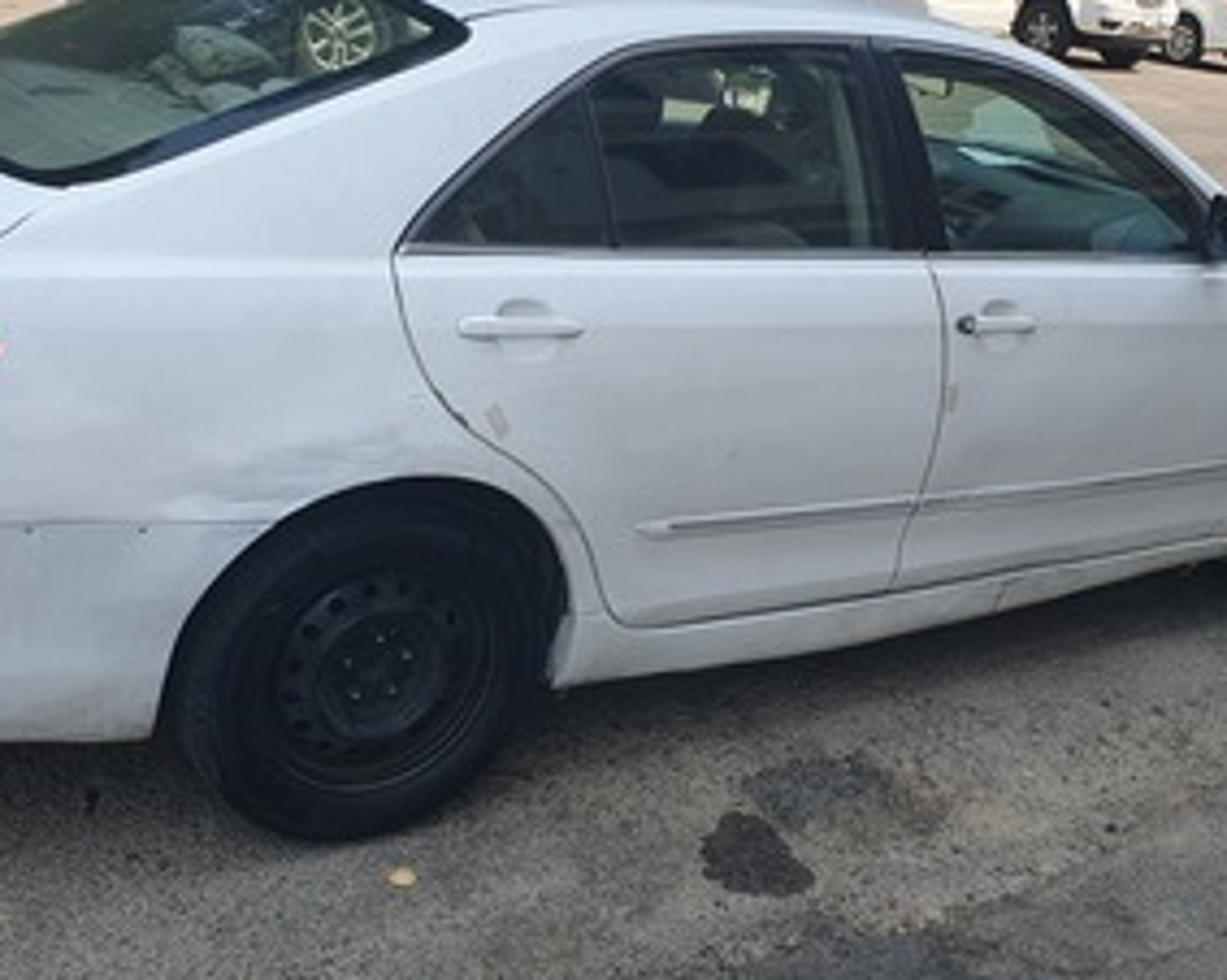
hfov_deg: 44.8
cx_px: 661
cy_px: 466
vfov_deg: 36.4
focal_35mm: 41
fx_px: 1488
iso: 50
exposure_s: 1/732
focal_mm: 4.32
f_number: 2.4
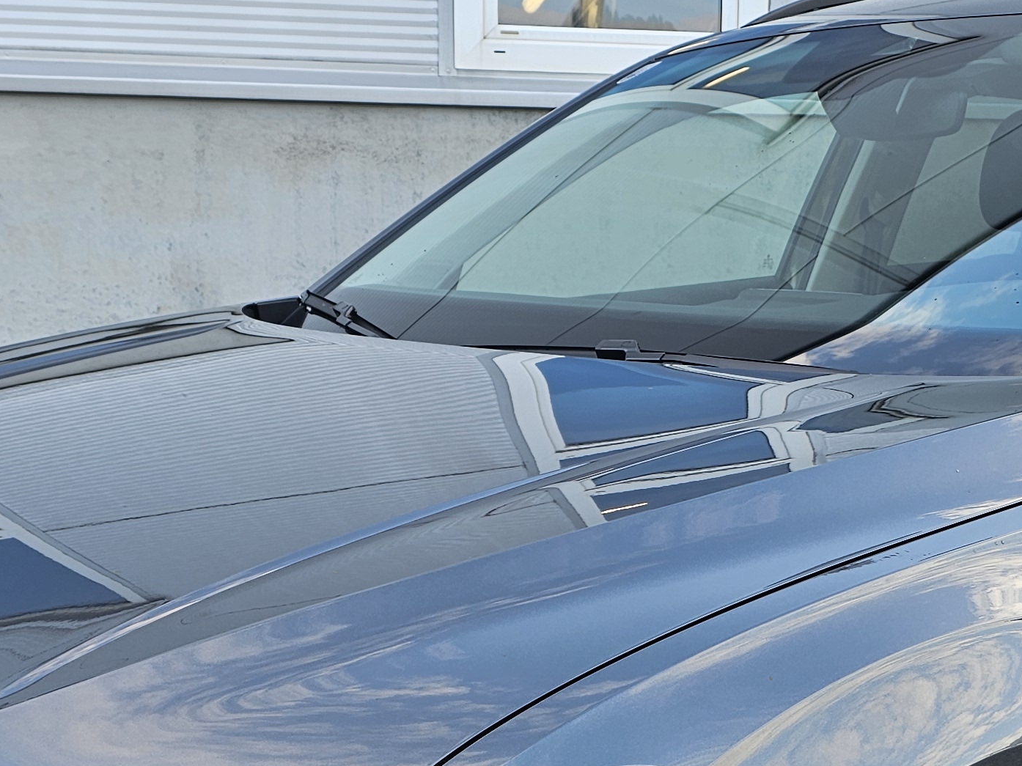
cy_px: 822
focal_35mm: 66
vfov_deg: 21.2
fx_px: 1948
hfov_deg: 29.3
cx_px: 644
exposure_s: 1/100
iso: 16
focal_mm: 6.3
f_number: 1.7
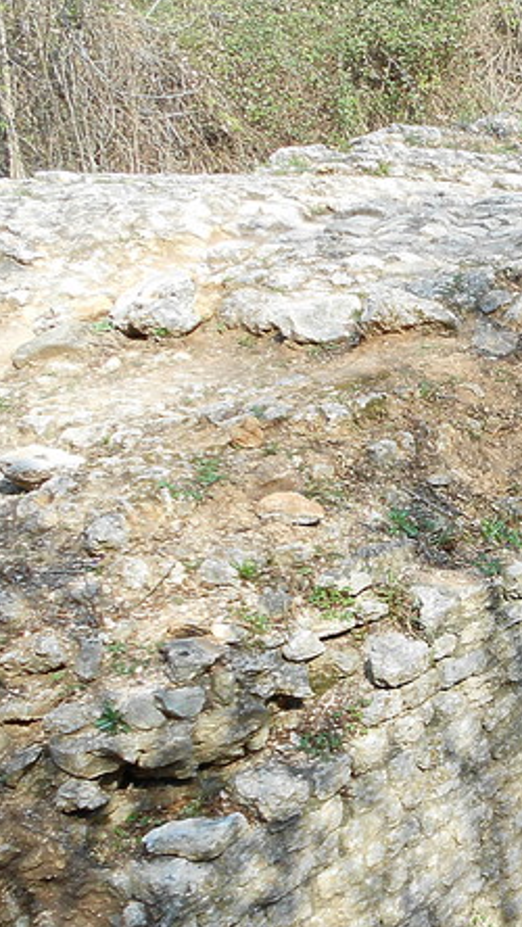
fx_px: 1254
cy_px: 557
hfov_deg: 20.5
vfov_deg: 40.4
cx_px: 760
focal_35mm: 51
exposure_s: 1/320
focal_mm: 4.6
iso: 80
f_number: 3.2
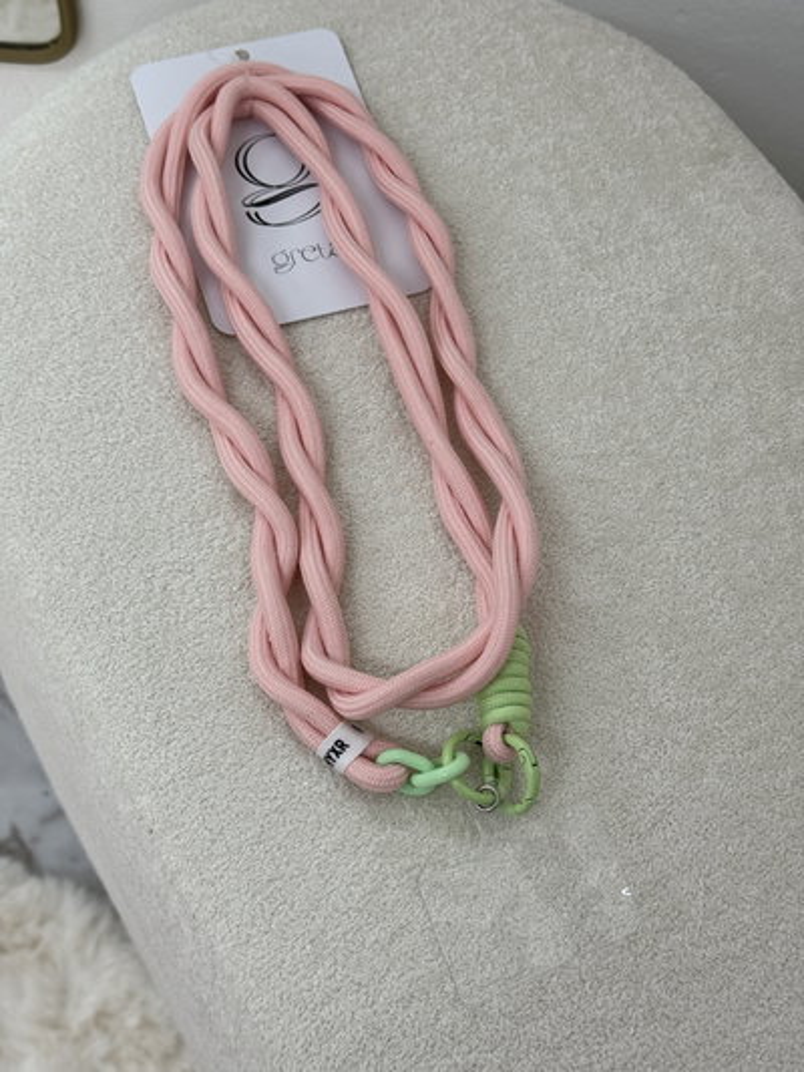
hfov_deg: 30.3
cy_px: 536
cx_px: 402
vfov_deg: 39.6
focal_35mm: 48
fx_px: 1486
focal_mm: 6.76
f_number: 1.78
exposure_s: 1/50
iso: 64
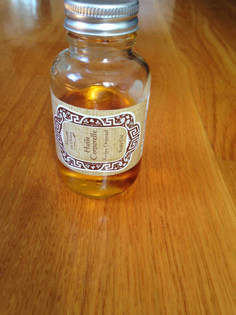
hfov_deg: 42.9
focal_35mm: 33
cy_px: 158
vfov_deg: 55.4
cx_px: 118
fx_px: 300
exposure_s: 1/24
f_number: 2.4
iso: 50
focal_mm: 4.12
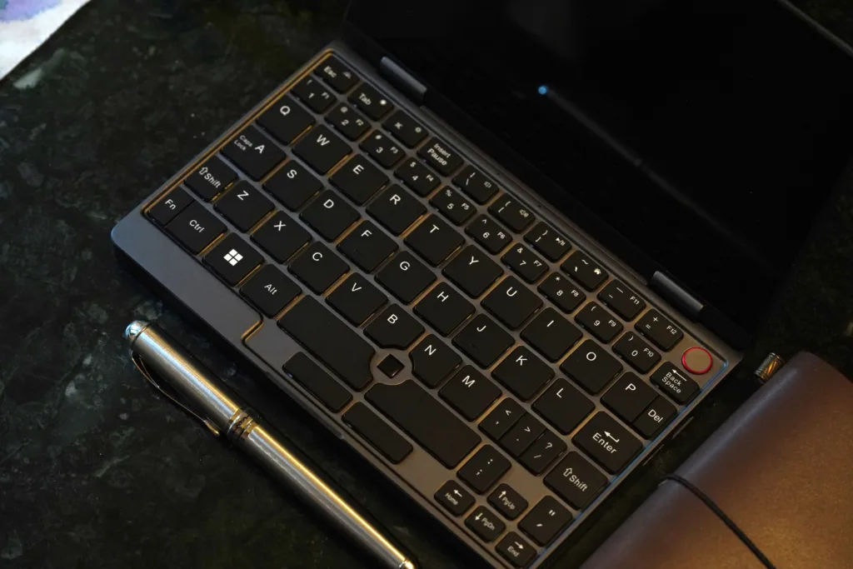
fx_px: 2133
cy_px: 284
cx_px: 426
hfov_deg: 22.6
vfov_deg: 15.2
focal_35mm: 90
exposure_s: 1/100
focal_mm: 90
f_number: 5.6
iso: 6400
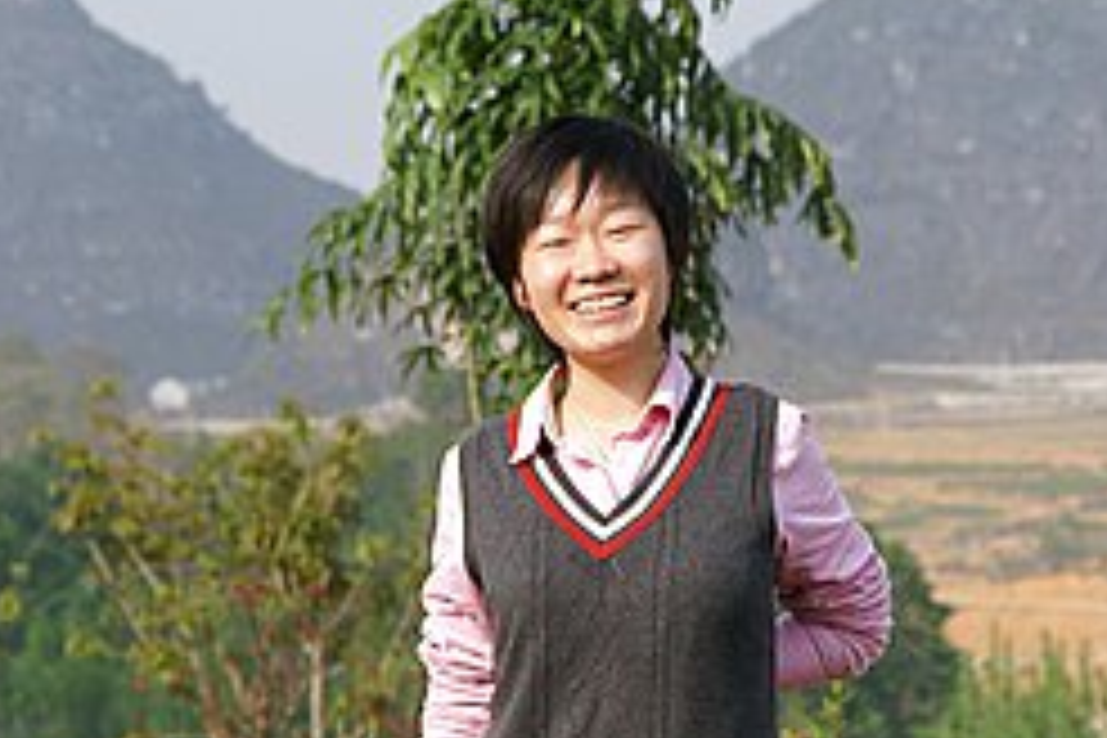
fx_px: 8240
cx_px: 608
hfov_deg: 7.7
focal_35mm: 268
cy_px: 308
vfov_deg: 5.1
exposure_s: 1/320
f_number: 8
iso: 200
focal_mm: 100
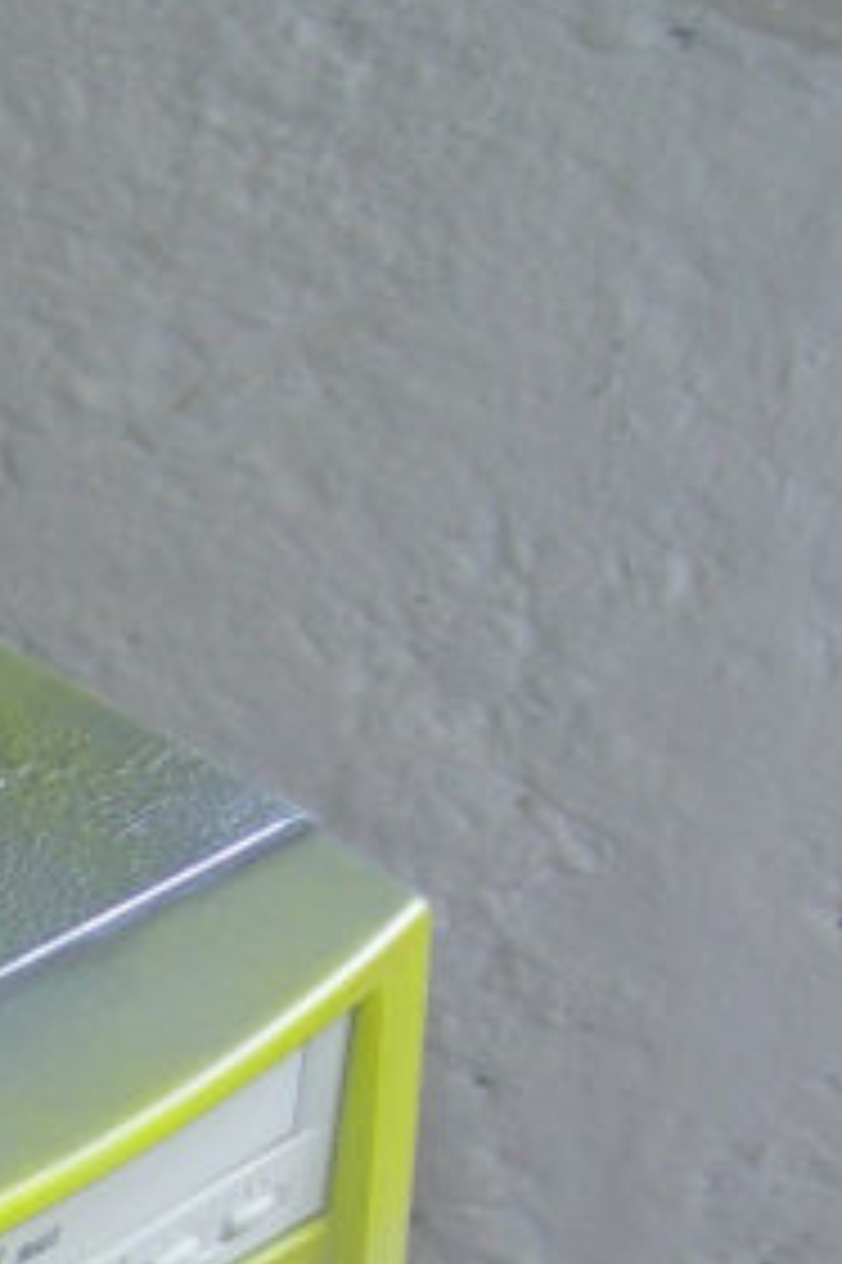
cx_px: -810
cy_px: 1626
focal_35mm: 144
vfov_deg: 13.7
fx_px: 5058
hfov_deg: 9.0
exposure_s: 1/30
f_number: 2.8
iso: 50
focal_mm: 7.8
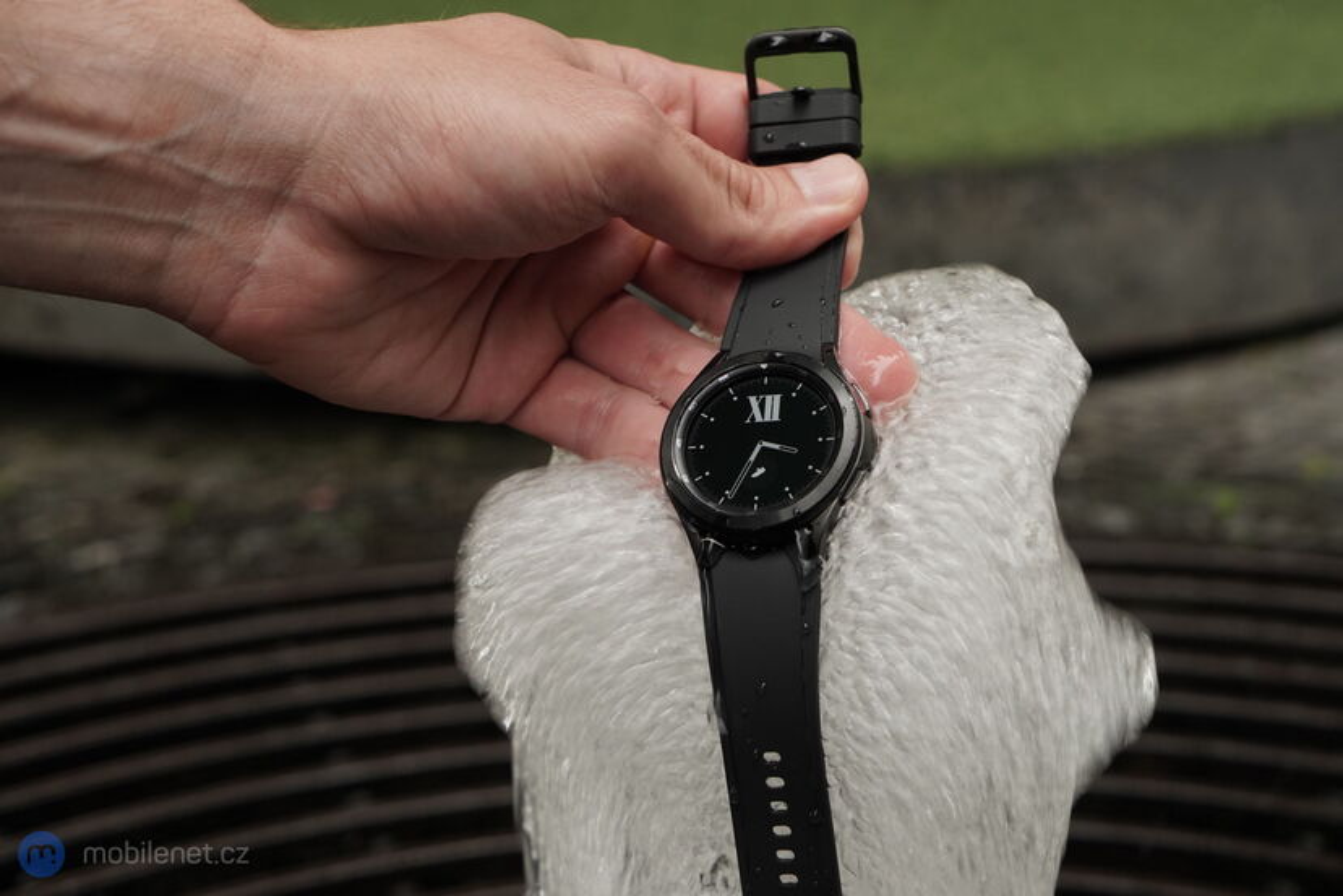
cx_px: 672
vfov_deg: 19.5
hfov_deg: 28.8
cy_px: 448
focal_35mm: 70
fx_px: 2611
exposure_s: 1/125
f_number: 8
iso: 1000
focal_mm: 70
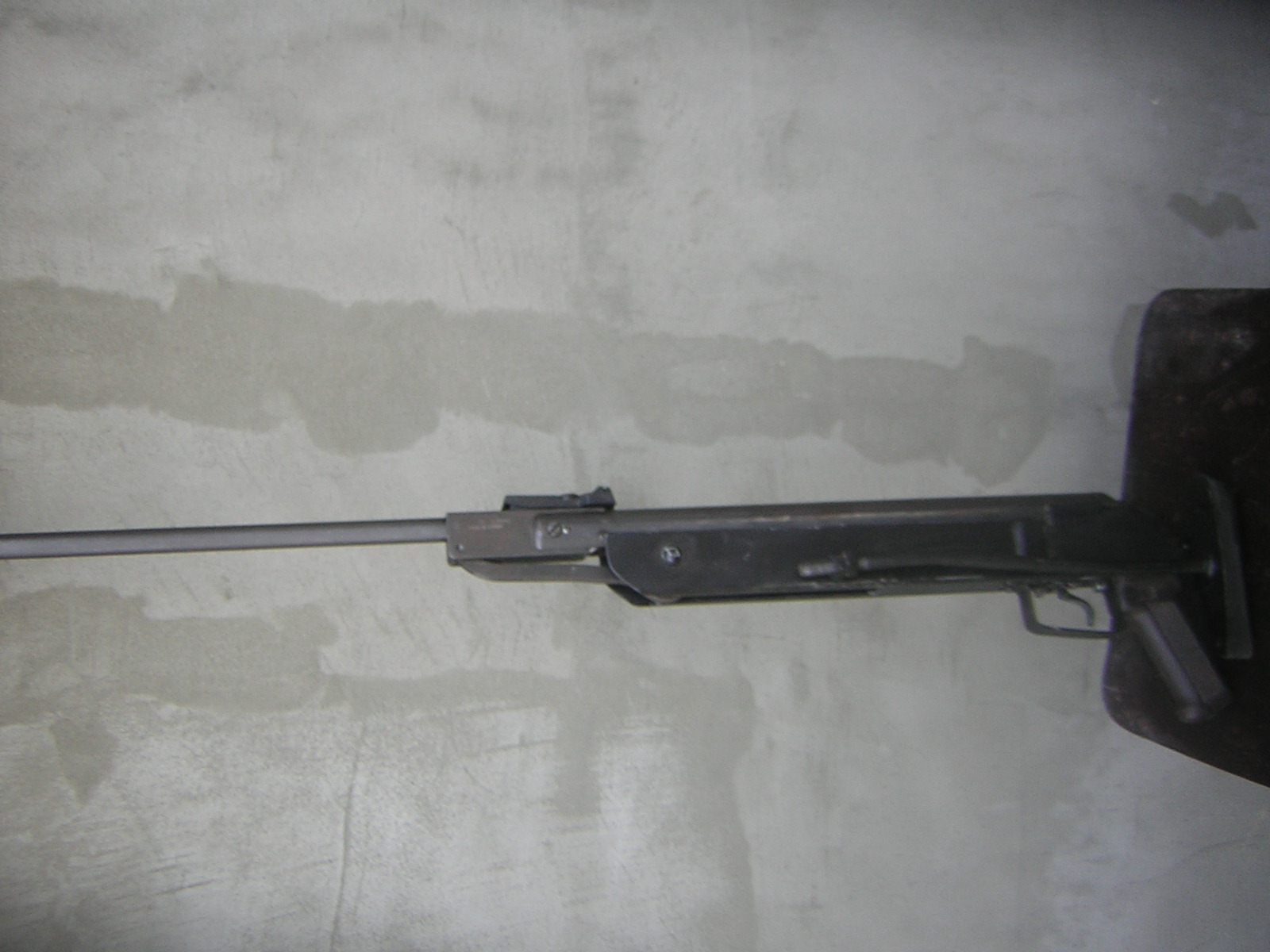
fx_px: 1321
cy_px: 476
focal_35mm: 36
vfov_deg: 39.7
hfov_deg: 51.4
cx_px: 635
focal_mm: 4.7
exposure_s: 1/38.2
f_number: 2.6
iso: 50
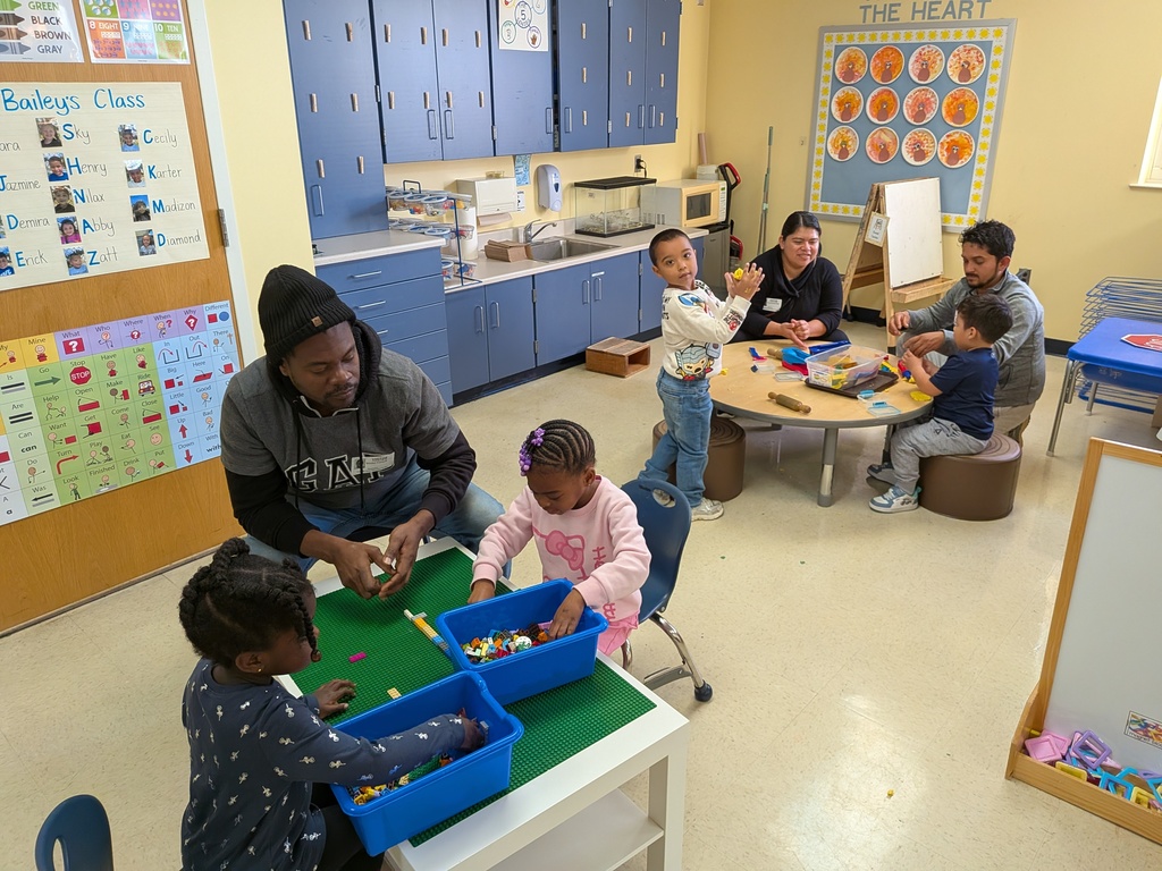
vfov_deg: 56.8
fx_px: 806
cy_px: 436
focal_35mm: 24
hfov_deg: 71.6
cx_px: 581
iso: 274
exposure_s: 1/100
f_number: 1.7
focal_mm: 4.53
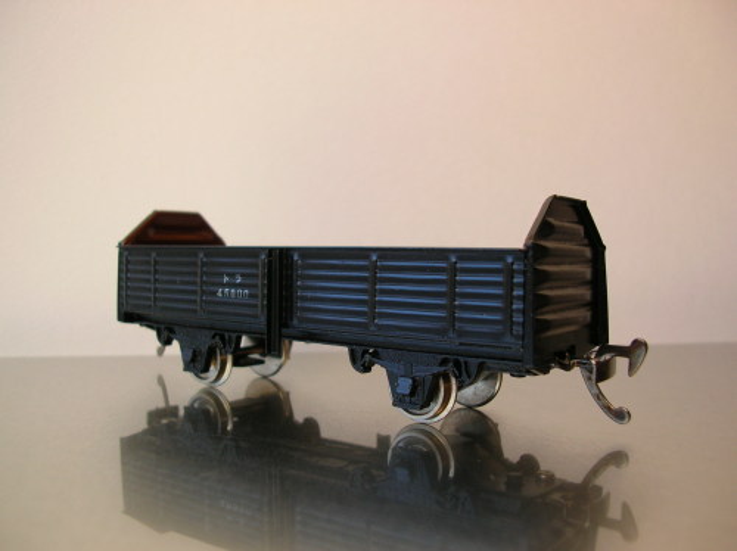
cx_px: 368
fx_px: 744
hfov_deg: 52.7
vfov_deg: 40.6
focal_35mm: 35
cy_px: 276
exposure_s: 1/40
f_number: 2.8
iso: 50
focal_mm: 5.8
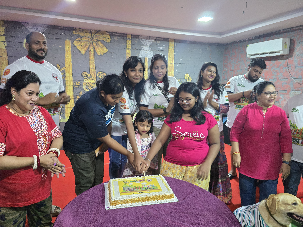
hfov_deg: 73.9
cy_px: 114
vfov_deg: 58.9
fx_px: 201
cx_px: 152
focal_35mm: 23
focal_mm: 6.3
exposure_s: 1/50
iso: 1250
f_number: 1.7
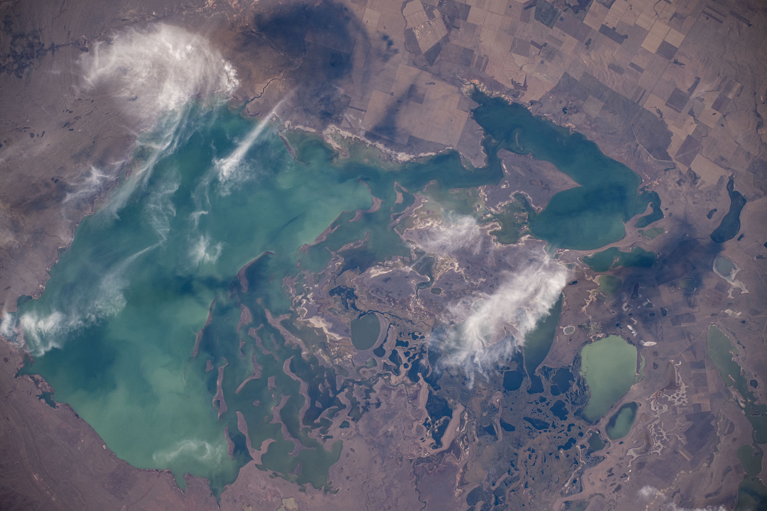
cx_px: 384
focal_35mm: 170
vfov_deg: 8.1
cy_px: 256
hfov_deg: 12.1
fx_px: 3622
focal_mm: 170
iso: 800
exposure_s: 1/3200
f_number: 5.6
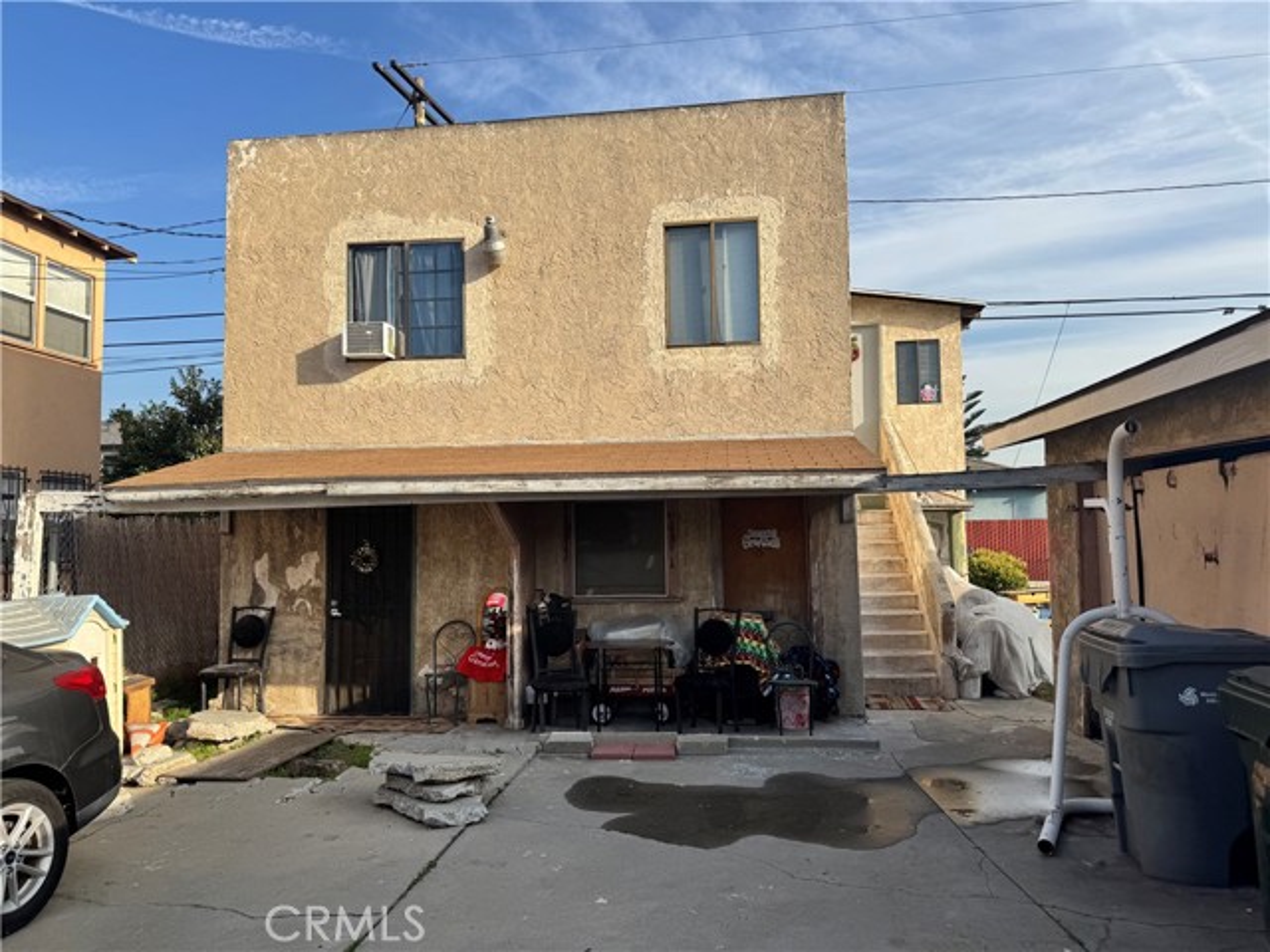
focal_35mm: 24
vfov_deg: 56.8
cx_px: 635
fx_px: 881
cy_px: 476
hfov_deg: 71.6
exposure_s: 1/3247
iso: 80
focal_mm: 6.76
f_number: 1.78
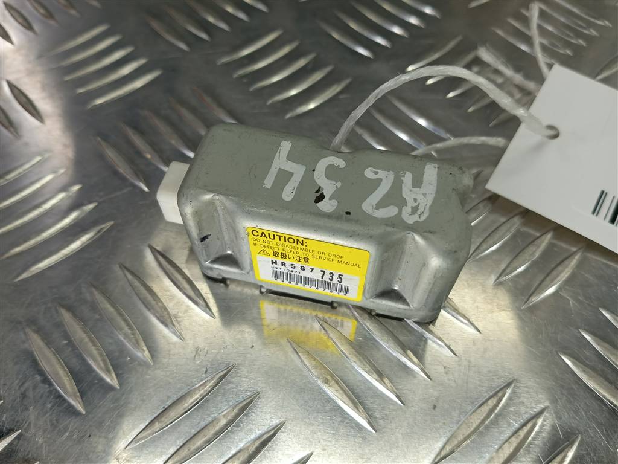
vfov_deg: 51.4
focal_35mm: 27
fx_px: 482
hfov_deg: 65.3
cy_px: 232
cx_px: 309
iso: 101
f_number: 1.6
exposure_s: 1/100
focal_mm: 4.11
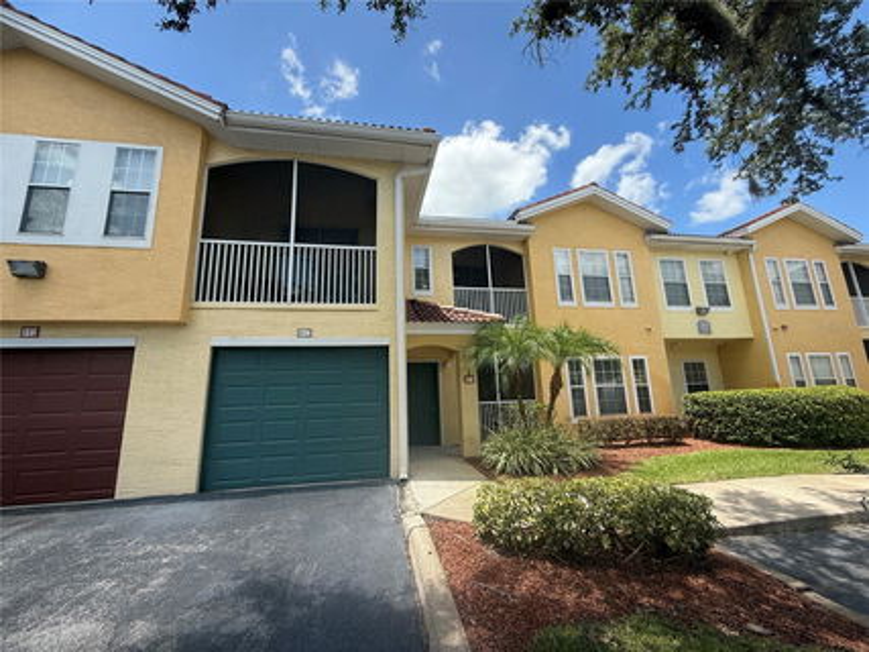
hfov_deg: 102.1
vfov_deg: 85.6
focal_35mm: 14
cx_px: 434
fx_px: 351
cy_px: 326
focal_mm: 2.22
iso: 64
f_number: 2.2
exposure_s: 1/1189
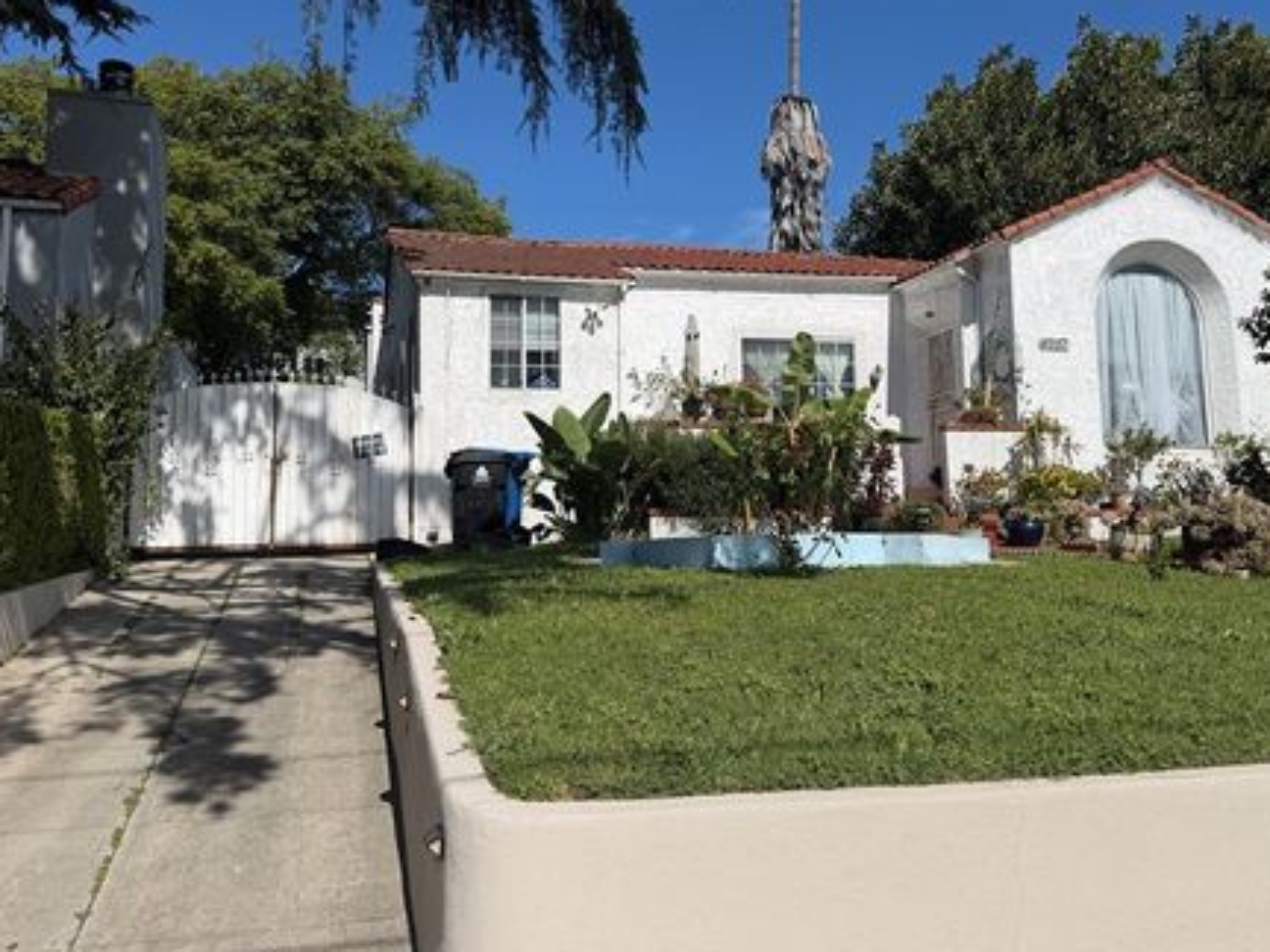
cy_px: 407
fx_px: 1211
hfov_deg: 55.4
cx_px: 632
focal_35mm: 33
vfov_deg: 42.8
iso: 80
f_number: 1.78
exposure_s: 1/10309
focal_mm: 6.76
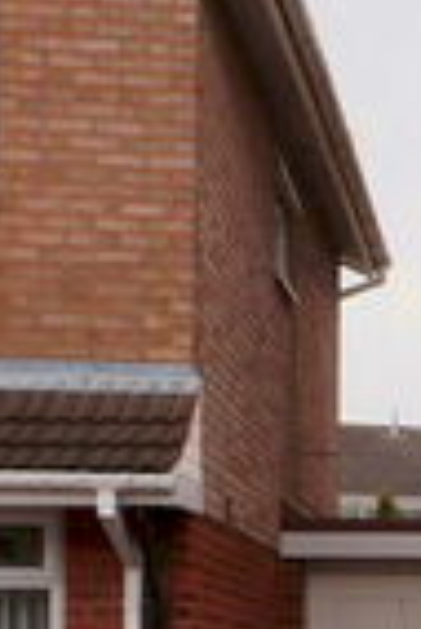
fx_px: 2065
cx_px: 1117
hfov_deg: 9.8
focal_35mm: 118
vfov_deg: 16.9
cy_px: 636
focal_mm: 16
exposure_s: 1/100
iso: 200
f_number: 13
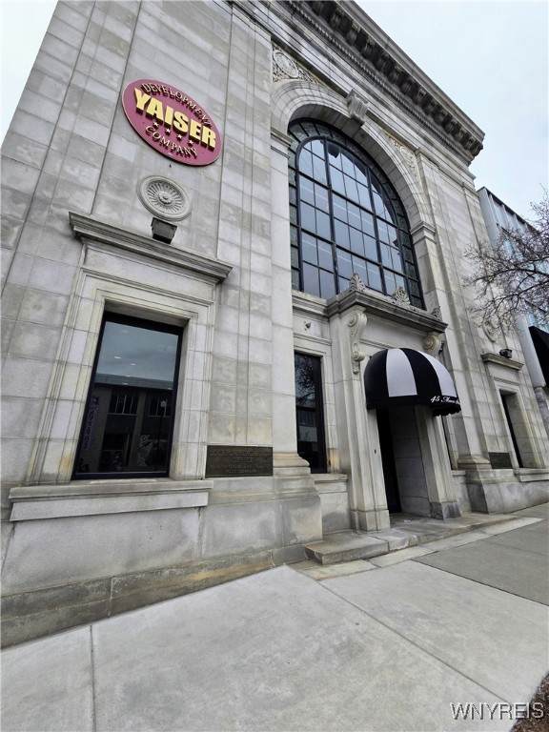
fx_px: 275
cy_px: 366
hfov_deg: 89.9
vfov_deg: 106.2
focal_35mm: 13
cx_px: 274
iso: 50
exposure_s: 1/360
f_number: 2.2
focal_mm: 2.2
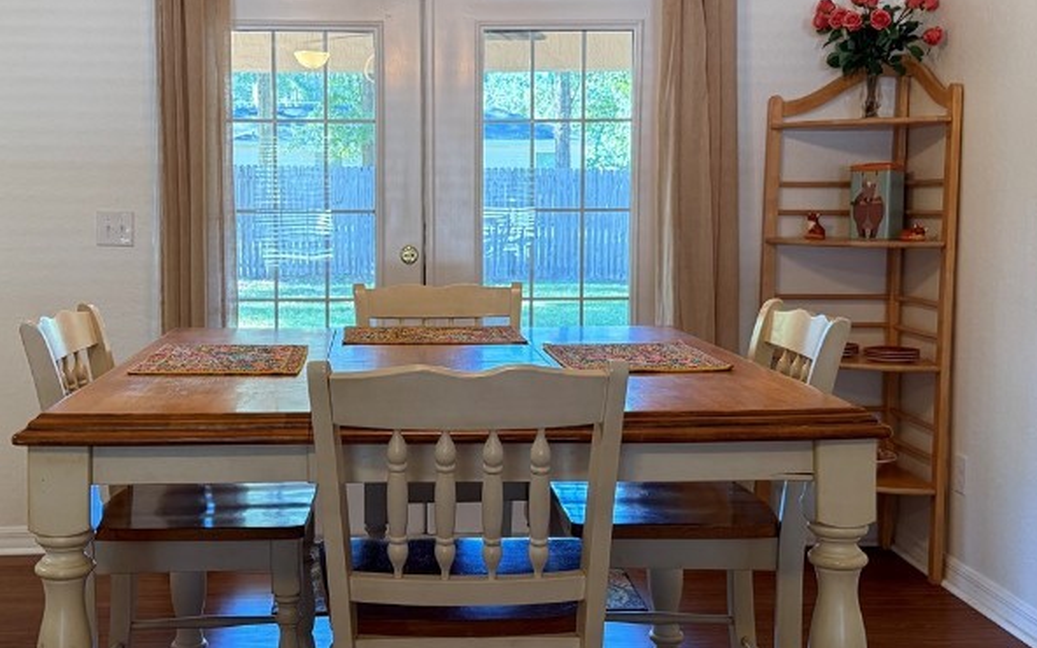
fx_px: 1244
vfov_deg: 29.2
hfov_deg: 45.0
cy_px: 299
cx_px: 419
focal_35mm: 44
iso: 400
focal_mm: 6.76
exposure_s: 1/60
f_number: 1.78
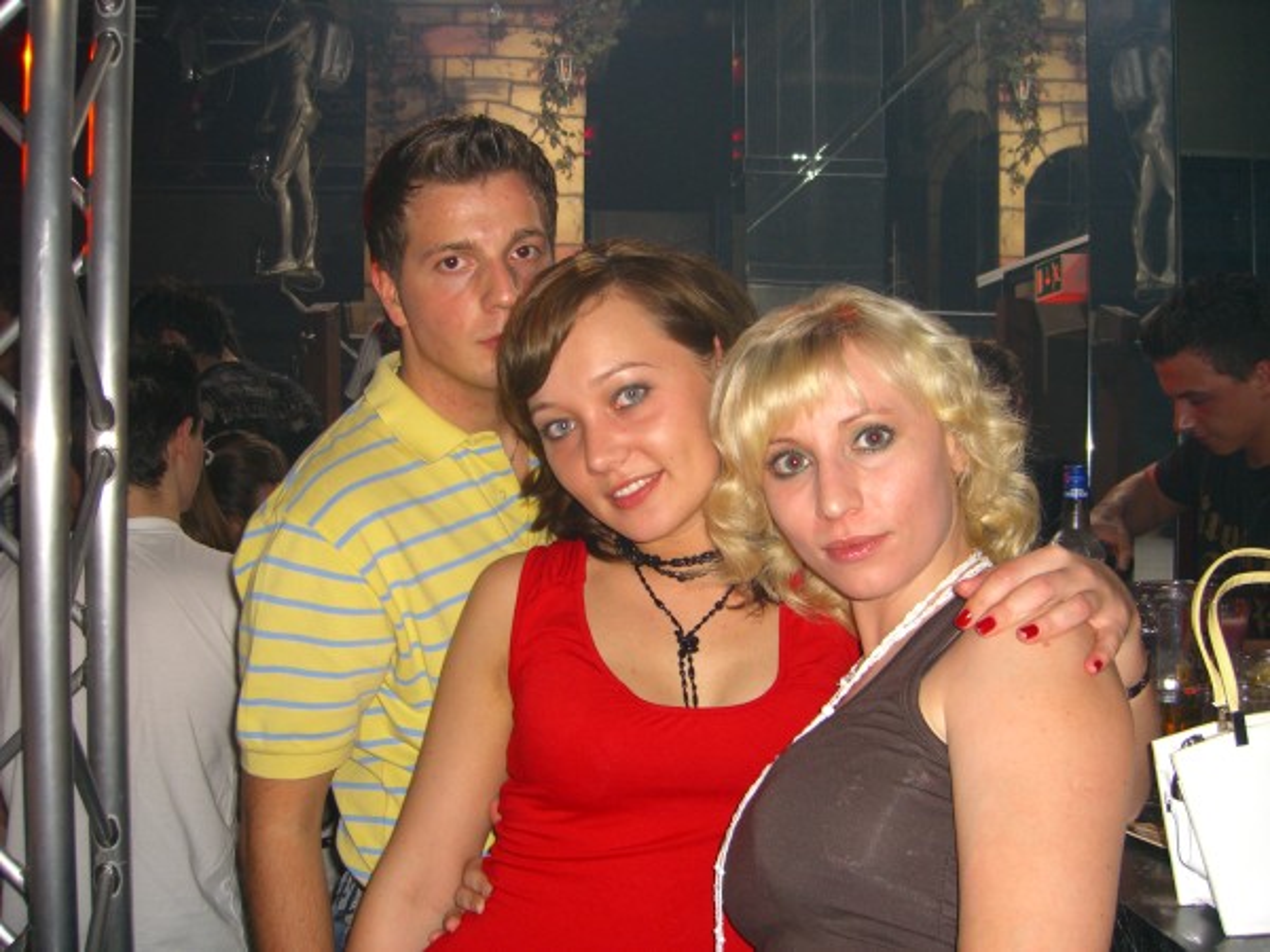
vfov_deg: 37.7
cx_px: 635
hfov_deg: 49.0
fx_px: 1394
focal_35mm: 38
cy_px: 476
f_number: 2.8
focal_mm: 7.9
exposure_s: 1/60
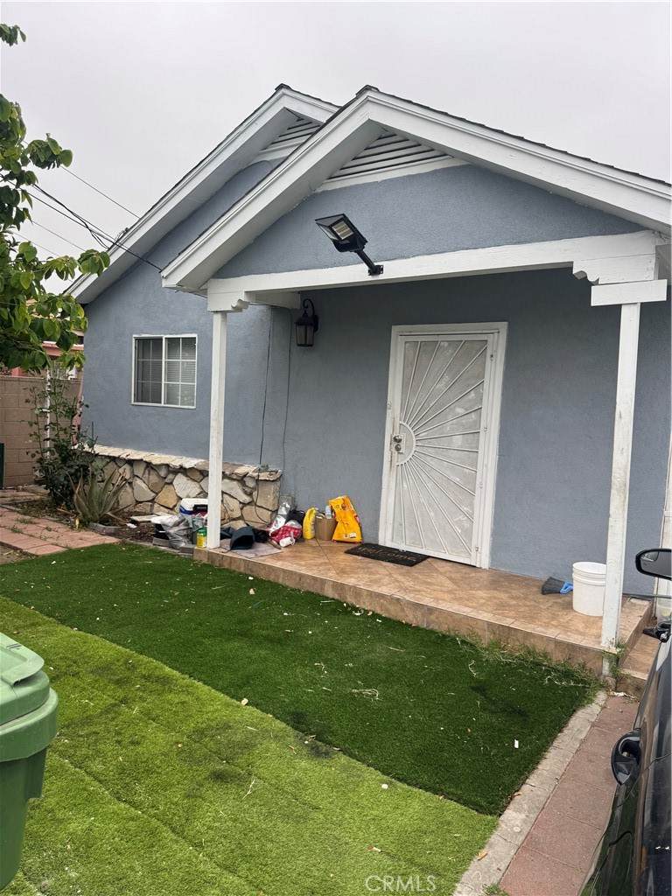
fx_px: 621
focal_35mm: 24
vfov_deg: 71.6
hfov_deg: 56.8
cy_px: 448
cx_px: 336
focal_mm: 6.76
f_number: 1.78
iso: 80
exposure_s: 1/773
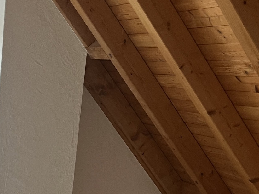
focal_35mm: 81
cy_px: 199
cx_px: 94
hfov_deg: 24.1
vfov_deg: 17.7
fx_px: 606
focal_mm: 5.7
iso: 125
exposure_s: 1/50
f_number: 1.5
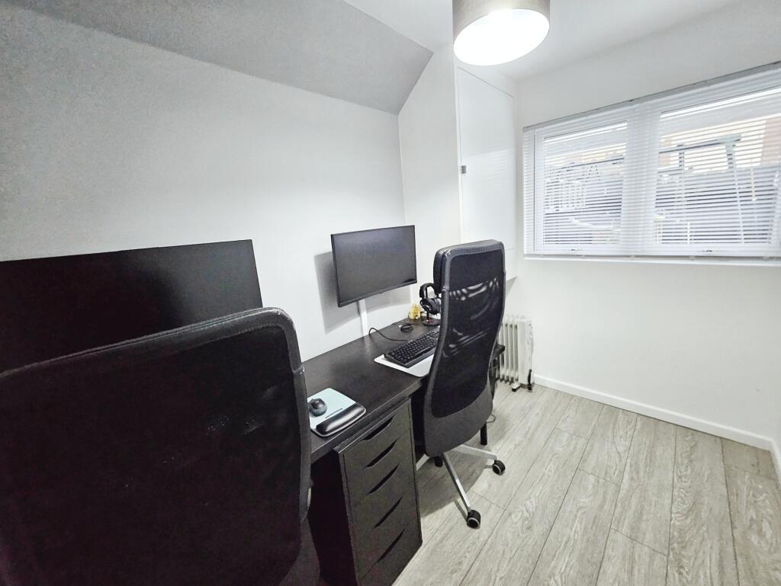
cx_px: 390
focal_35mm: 13
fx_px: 293
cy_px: 293
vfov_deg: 90.0
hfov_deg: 106.2
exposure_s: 1/33
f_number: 2.2
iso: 500
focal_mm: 1.7
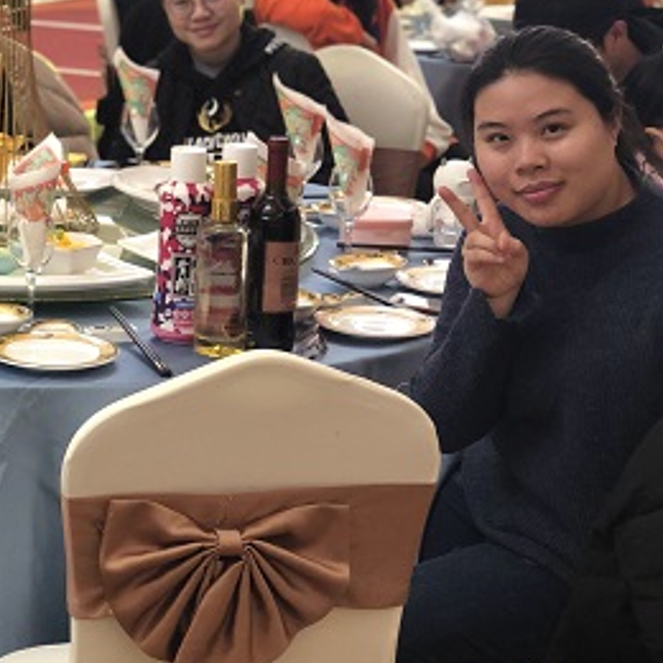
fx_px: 2297
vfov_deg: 16.3
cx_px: 23
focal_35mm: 106
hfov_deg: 16.1
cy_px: 128
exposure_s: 1/56
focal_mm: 6
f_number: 2.4
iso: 100
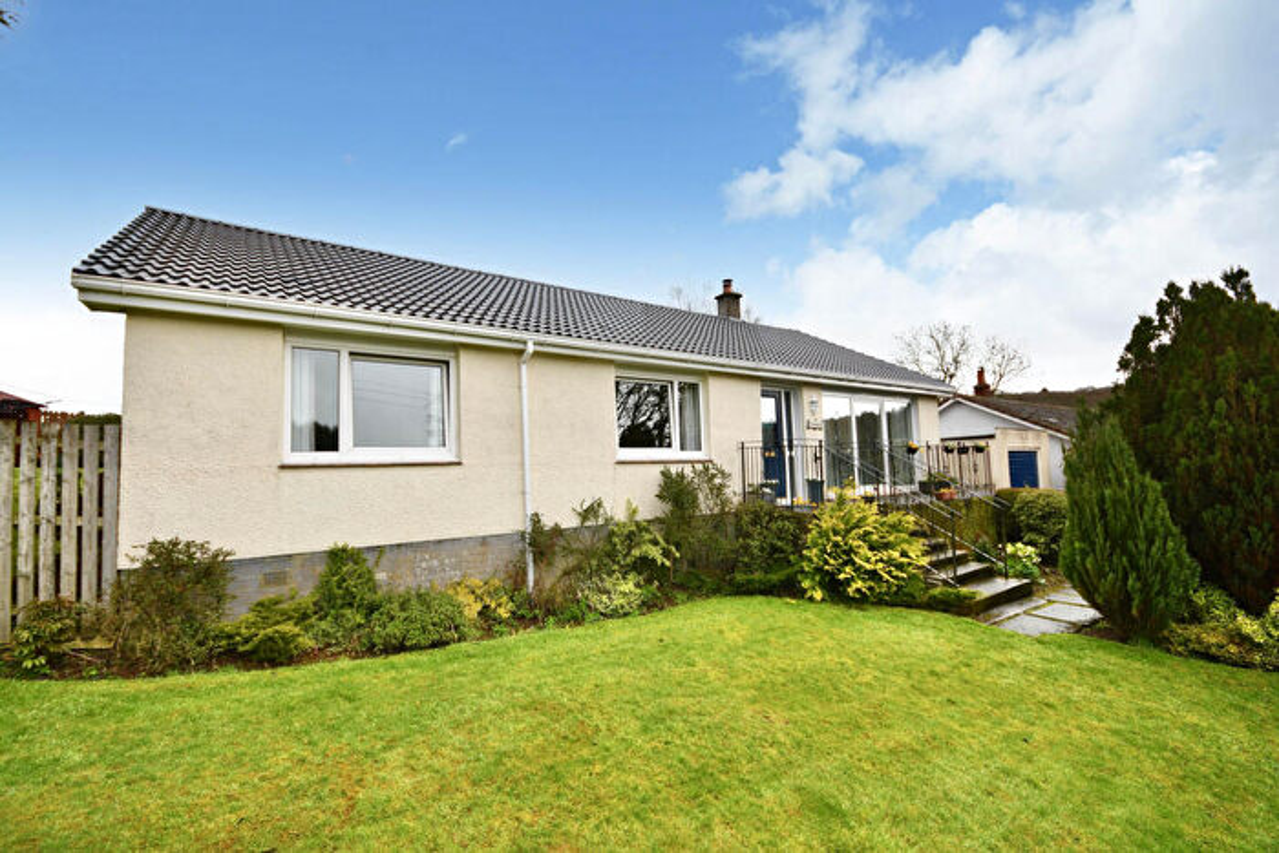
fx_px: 533
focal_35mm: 15
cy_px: 426
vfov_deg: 77.4
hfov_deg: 100.4
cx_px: 640
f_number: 6.3
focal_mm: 10
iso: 100
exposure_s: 1/60
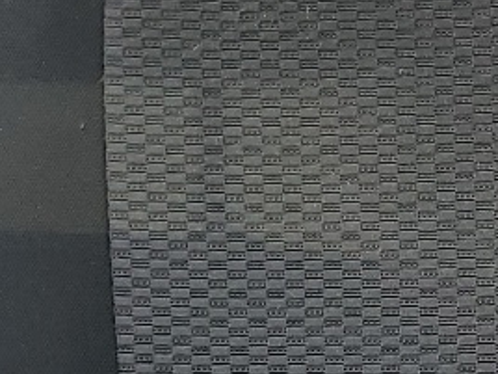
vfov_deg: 9.5
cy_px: 378
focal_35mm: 155
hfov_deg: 11.2
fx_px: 2230
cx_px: 1085
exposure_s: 1/60.2
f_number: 1.5
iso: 51
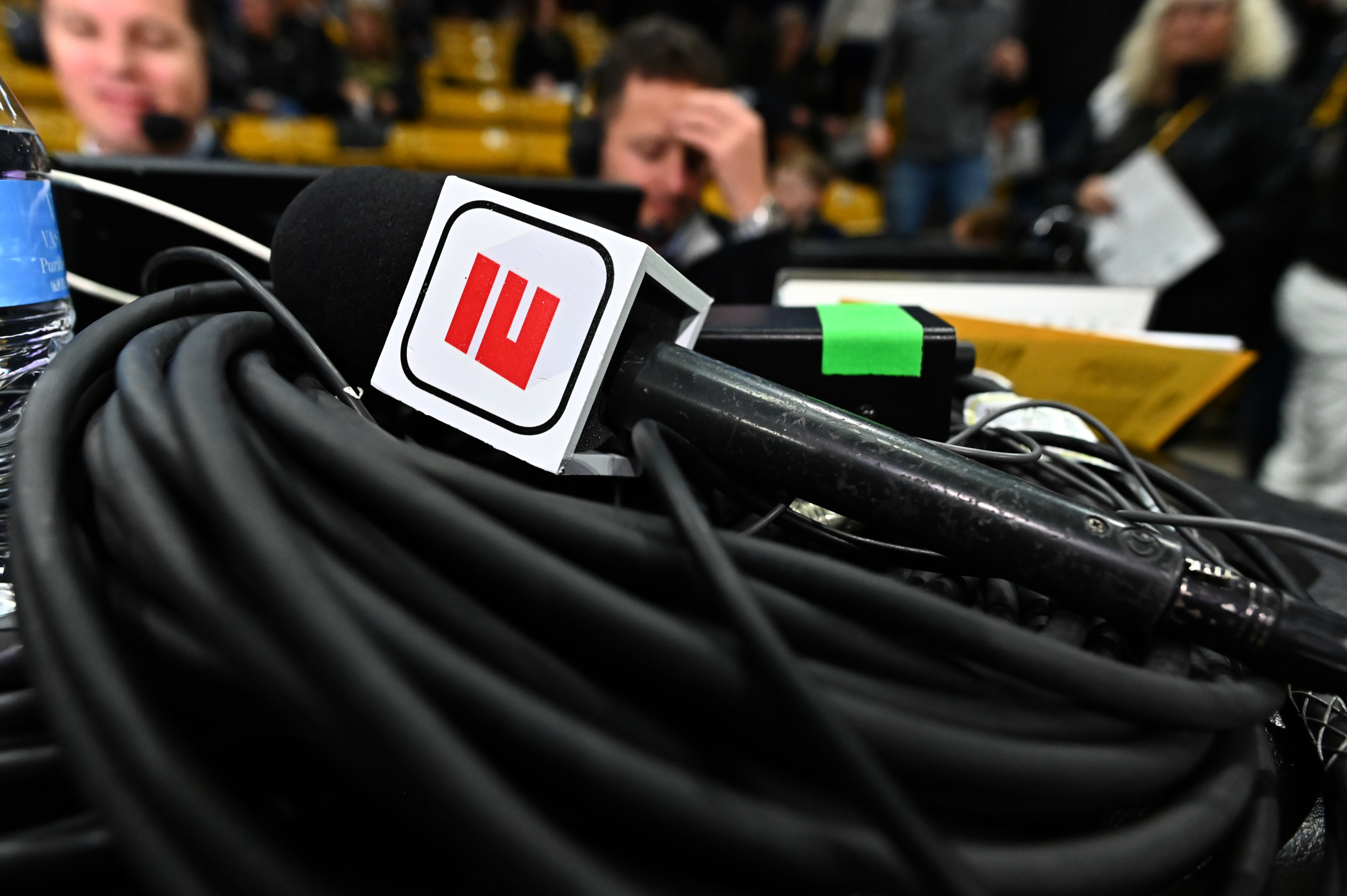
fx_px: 748
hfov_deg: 84.0
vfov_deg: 61.9
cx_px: 674
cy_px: 448
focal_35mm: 20
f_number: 4
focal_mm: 20
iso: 6400
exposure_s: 1/1600
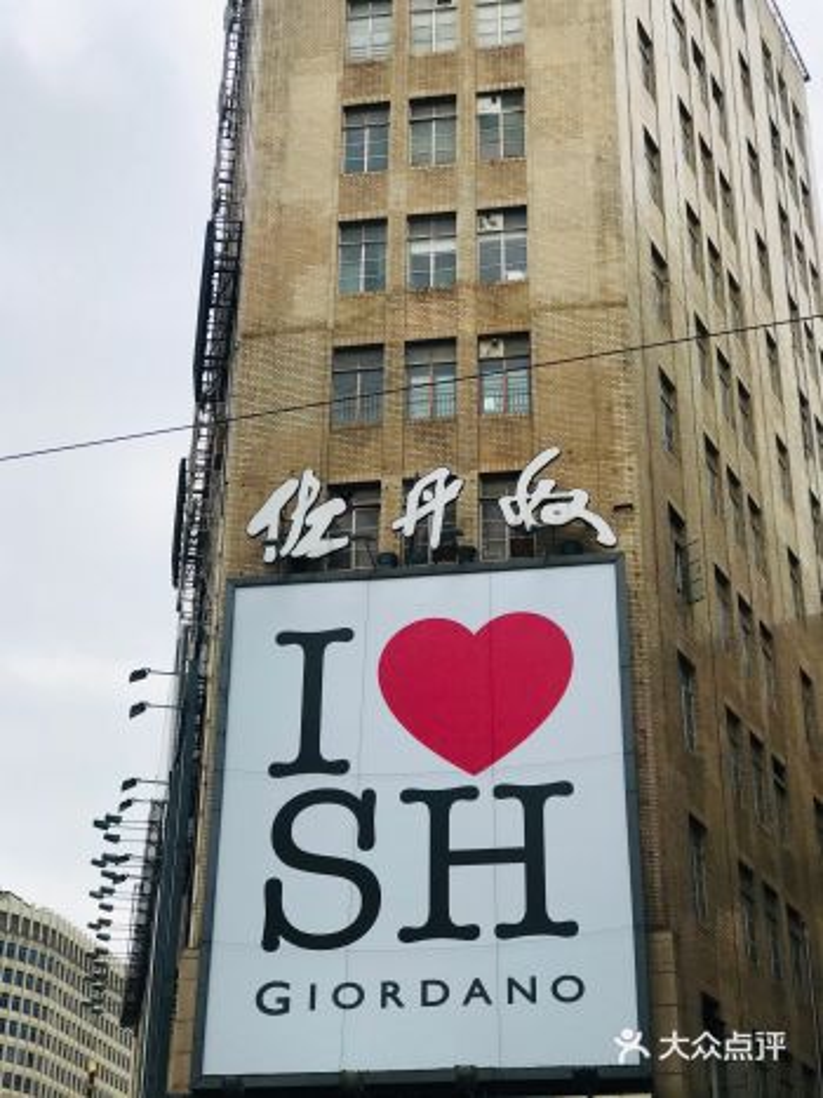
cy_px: 549
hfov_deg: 25.6
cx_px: 412
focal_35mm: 57
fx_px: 1808
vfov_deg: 33.8
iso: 20
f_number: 2.8
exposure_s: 1/725
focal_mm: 6.6
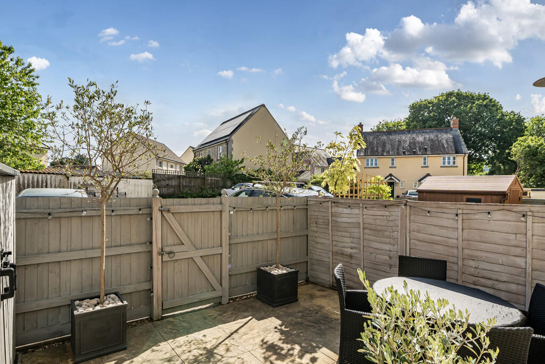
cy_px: 182
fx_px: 288
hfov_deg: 86.9
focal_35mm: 19
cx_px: 272
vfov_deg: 64.6
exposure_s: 1/1000
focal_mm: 13
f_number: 8
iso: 400
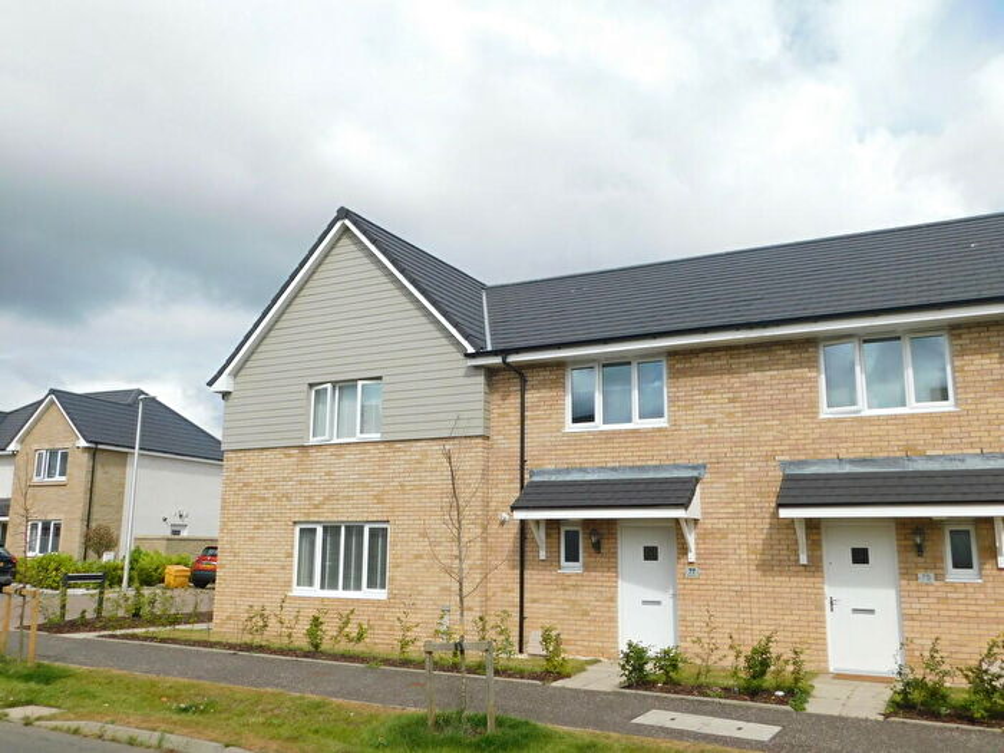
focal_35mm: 30
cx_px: 502
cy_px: 376
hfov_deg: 60.0
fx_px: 870
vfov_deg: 46.8
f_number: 3.2
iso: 125
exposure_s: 1/1250
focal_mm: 5.3
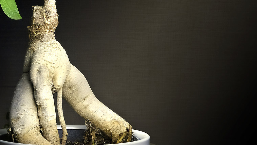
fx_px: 1063
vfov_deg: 7.8
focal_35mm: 156
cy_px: 32
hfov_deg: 13.7
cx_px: 26
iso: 200
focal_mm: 31.5
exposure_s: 85
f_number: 11
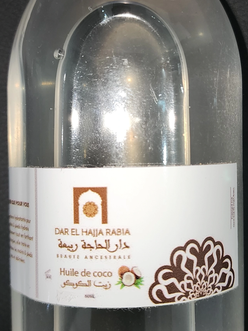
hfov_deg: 27.0
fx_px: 516
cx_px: 139
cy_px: 162
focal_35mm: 54
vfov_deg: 35.5
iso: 100
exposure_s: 1/33
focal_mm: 6.4
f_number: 1.8
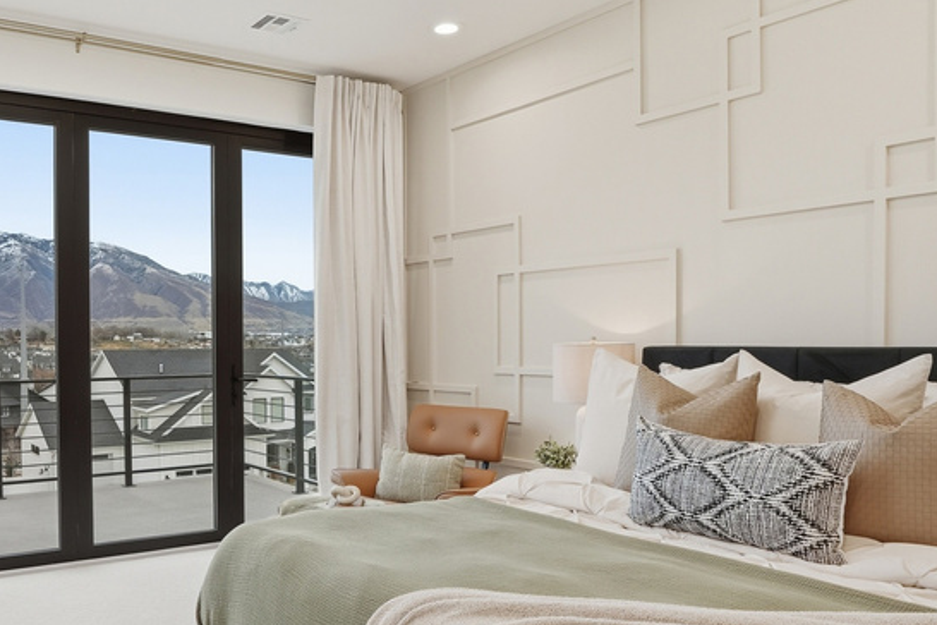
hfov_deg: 60.9
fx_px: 781
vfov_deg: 43.5
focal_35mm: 30
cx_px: 340
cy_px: 365
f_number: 8
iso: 1000
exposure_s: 1/1600
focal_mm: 16
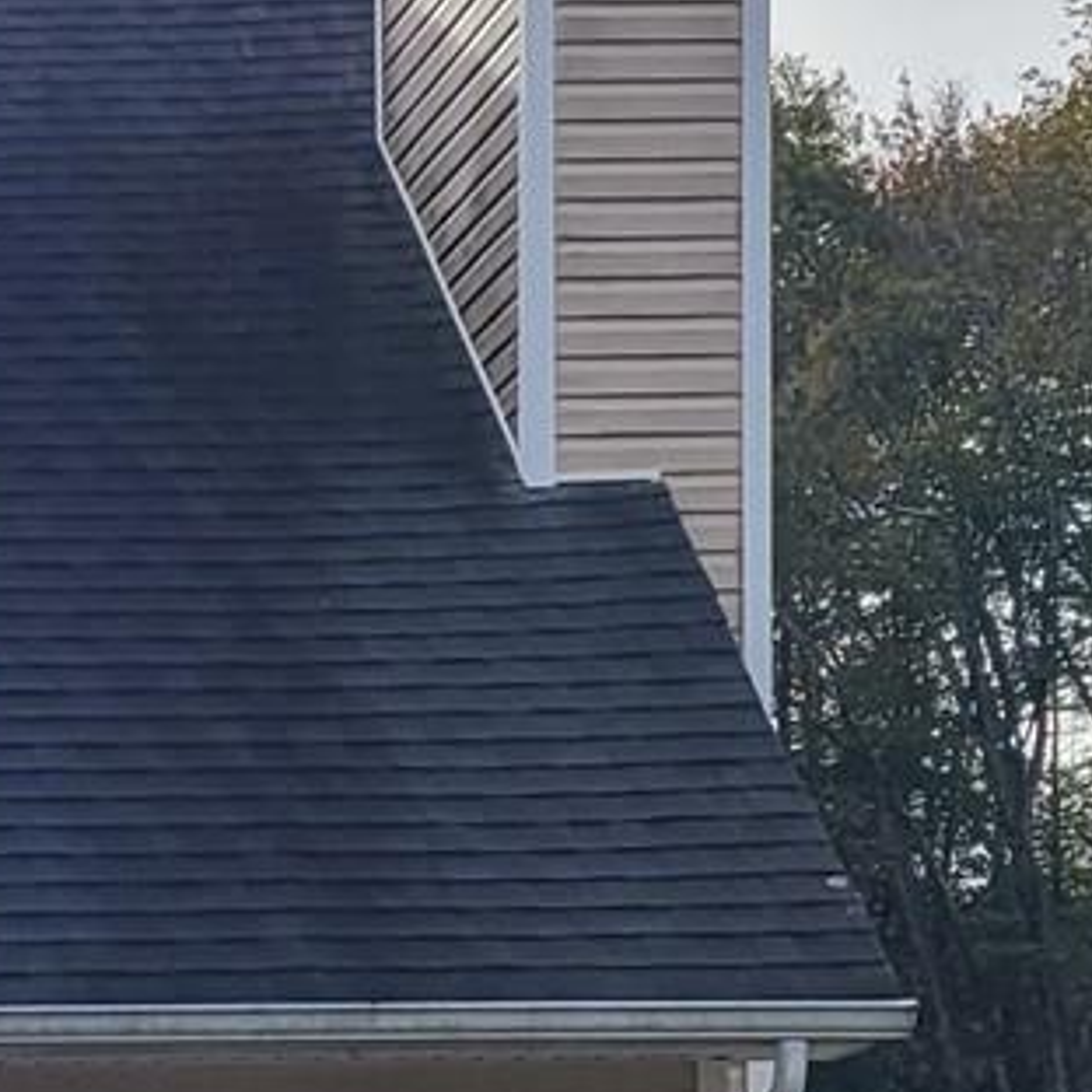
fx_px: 5389
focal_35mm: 151
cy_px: 1480
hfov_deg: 10.6
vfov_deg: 11.2
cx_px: -1057
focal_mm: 5.4
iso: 40
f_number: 1.8
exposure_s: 1/1941
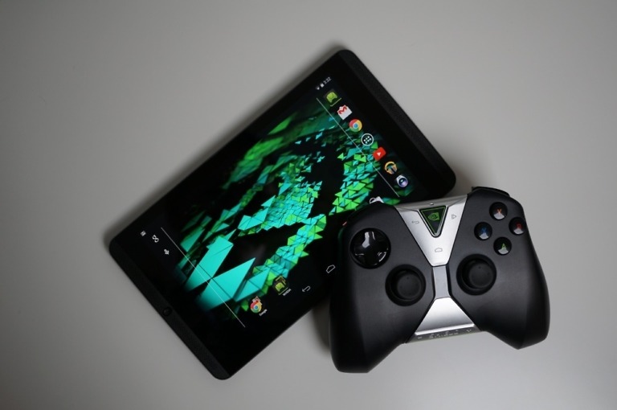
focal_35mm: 45
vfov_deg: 29.8
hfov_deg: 43.7
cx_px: 308
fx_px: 770
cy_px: 205
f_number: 4
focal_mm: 30
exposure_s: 1/60
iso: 160
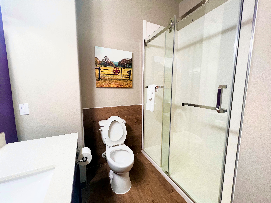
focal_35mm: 13
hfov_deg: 106.2
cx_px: 136
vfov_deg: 89.9
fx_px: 102
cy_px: 102
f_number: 1.8
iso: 250
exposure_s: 1/120
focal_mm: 1.57
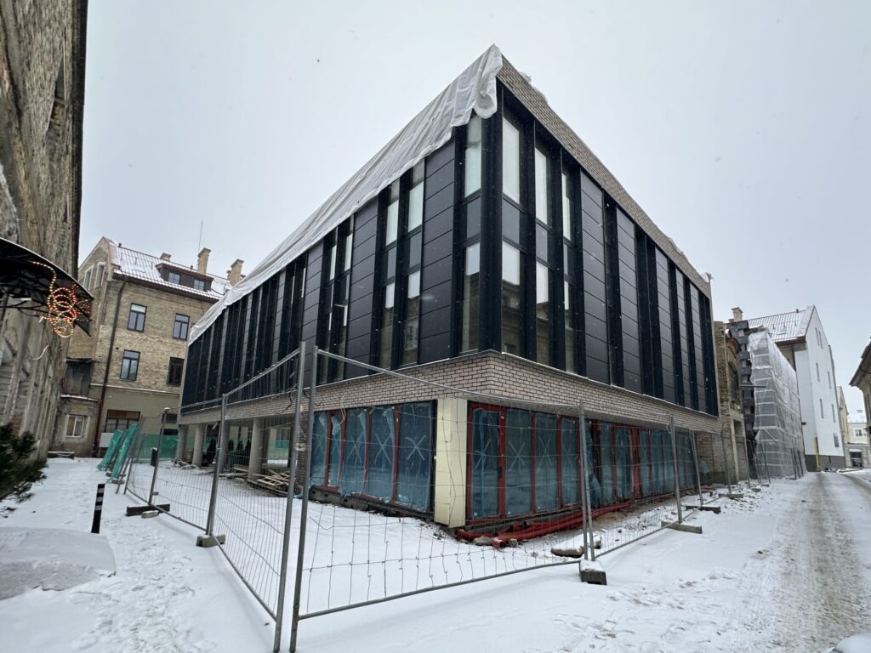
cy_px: 326
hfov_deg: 102.1
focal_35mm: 14
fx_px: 352
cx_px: 436
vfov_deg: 85.7
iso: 100
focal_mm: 2.22
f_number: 2.2
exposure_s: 1/99
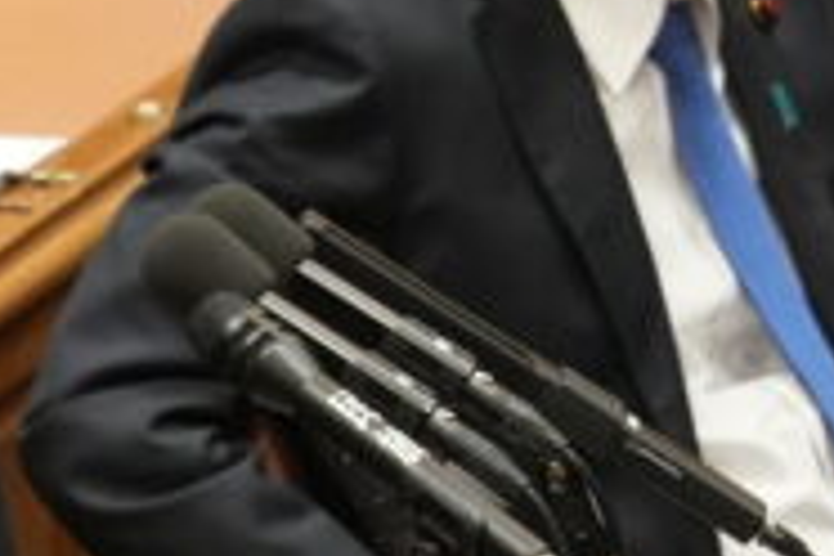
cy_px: 466
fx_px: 28724
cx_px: -327
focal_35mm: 1240
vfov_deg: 1.1
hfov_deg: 1.7
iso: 3200
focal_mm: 200
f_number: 5.6
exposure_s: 1/125
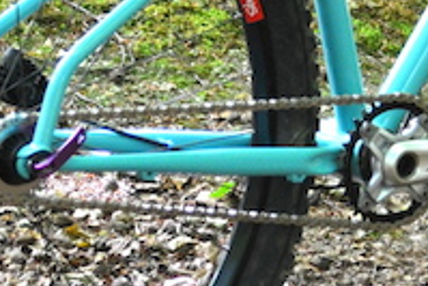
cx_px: 477
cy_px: -33
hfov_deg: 8.3
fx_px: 2939
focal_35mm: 247
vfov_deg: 5.6
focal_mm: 32
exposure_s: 1/25
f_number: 4.8
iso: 400
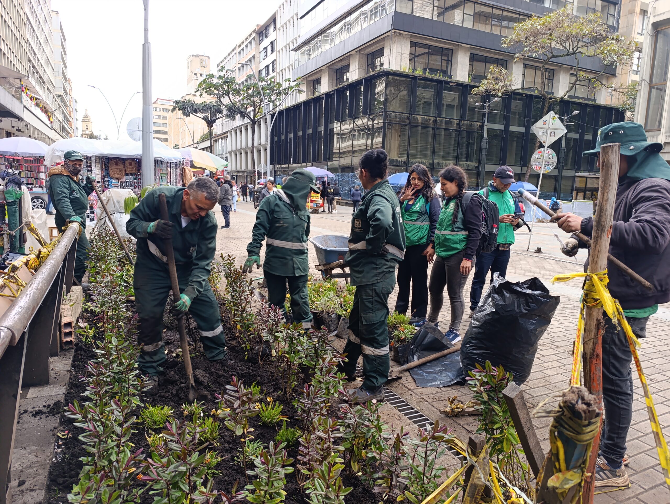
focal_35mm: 23
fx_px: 446
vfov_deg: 59.0
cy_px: 252
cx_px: 335
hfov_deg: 73.8
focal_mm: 6.14
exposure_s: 1/120
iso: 250
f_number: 1.6
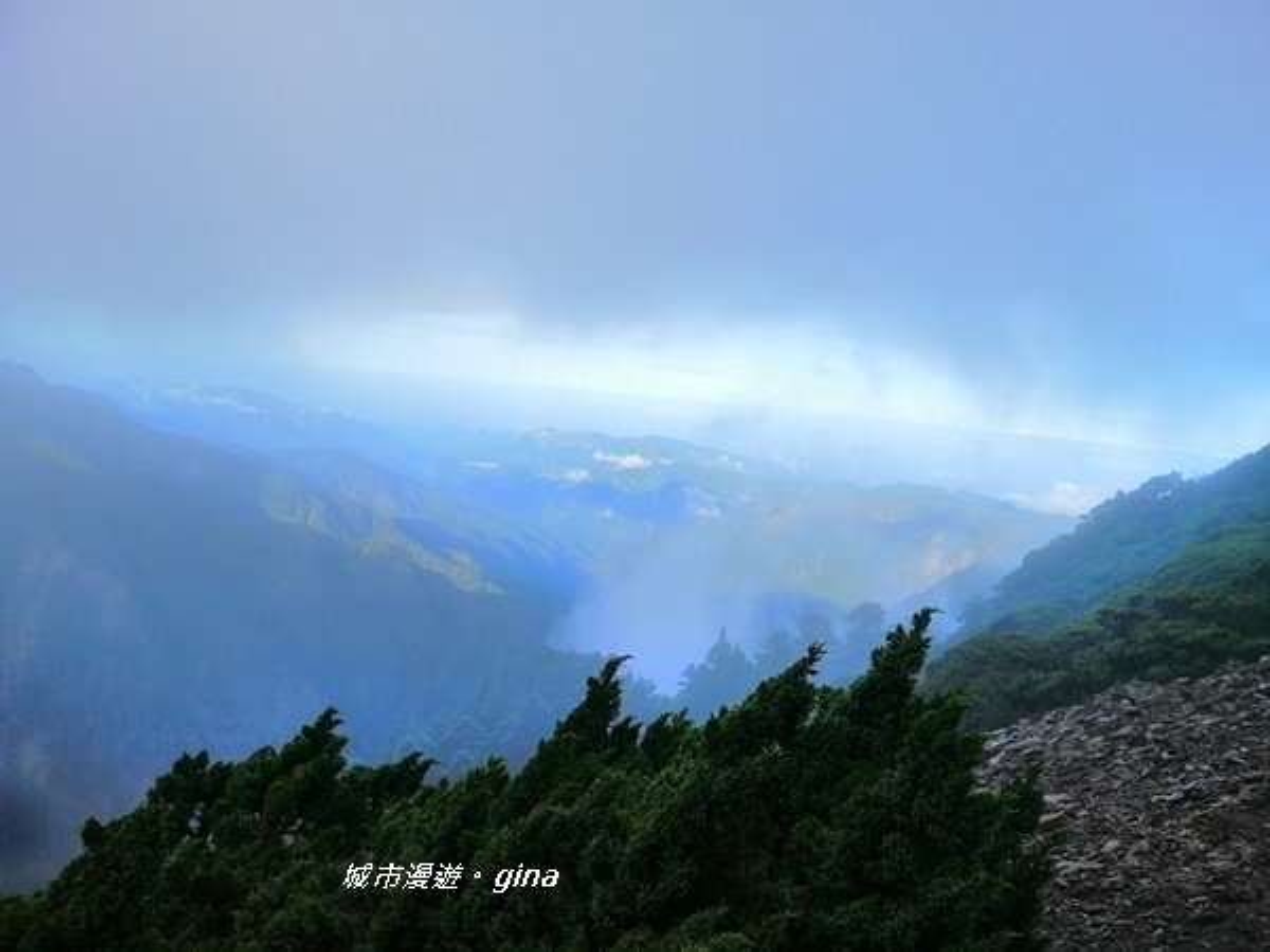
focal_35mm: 26
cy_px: 476
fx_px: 954
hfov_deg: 67.3
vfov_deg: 53.1
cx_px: 635
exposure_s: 1/499
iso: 50
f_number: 2.2
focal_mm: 3.81
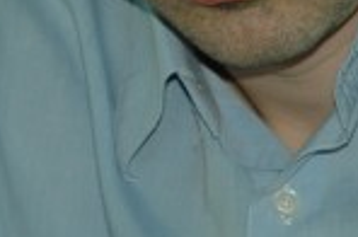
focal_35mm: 412
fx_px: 4088
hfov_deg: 5.0
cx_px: 186
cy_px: -198
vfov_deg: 3.3
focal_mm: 70
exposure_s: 1/60
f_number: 4.5
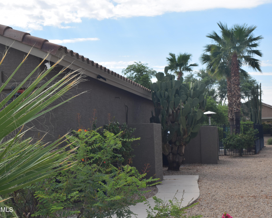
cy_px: 110
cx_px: 141
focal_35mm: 58
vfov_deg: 26.2
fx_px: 467
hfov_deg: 32.5
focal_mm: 34
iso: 100
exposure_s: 1/200
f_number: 13
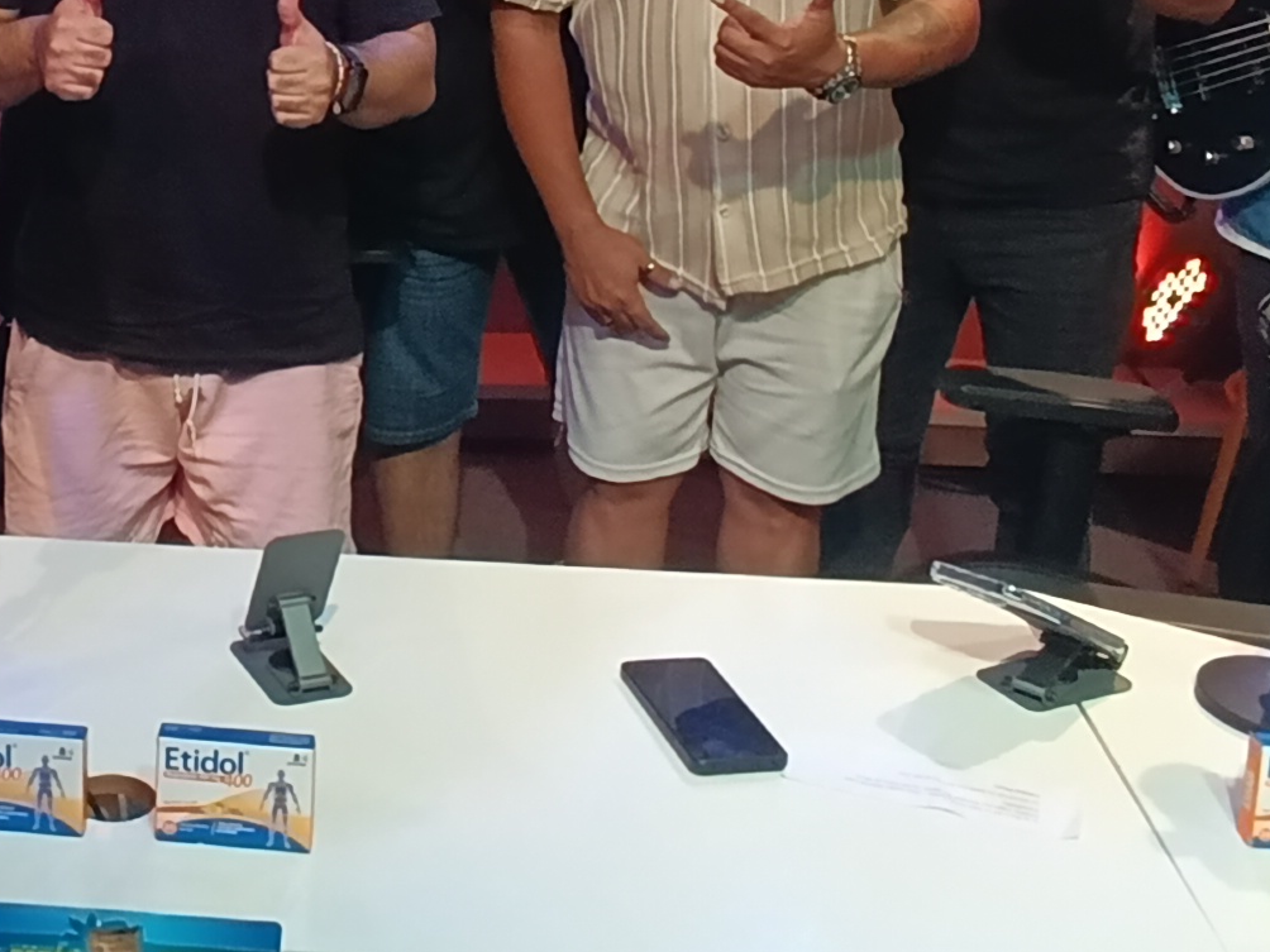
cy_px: -11
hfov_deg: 35.0
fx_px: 1908
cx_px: 163
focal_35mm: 52
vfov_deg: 26.5
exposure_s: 1/100
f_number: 2.2
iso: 250
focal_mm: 1.65
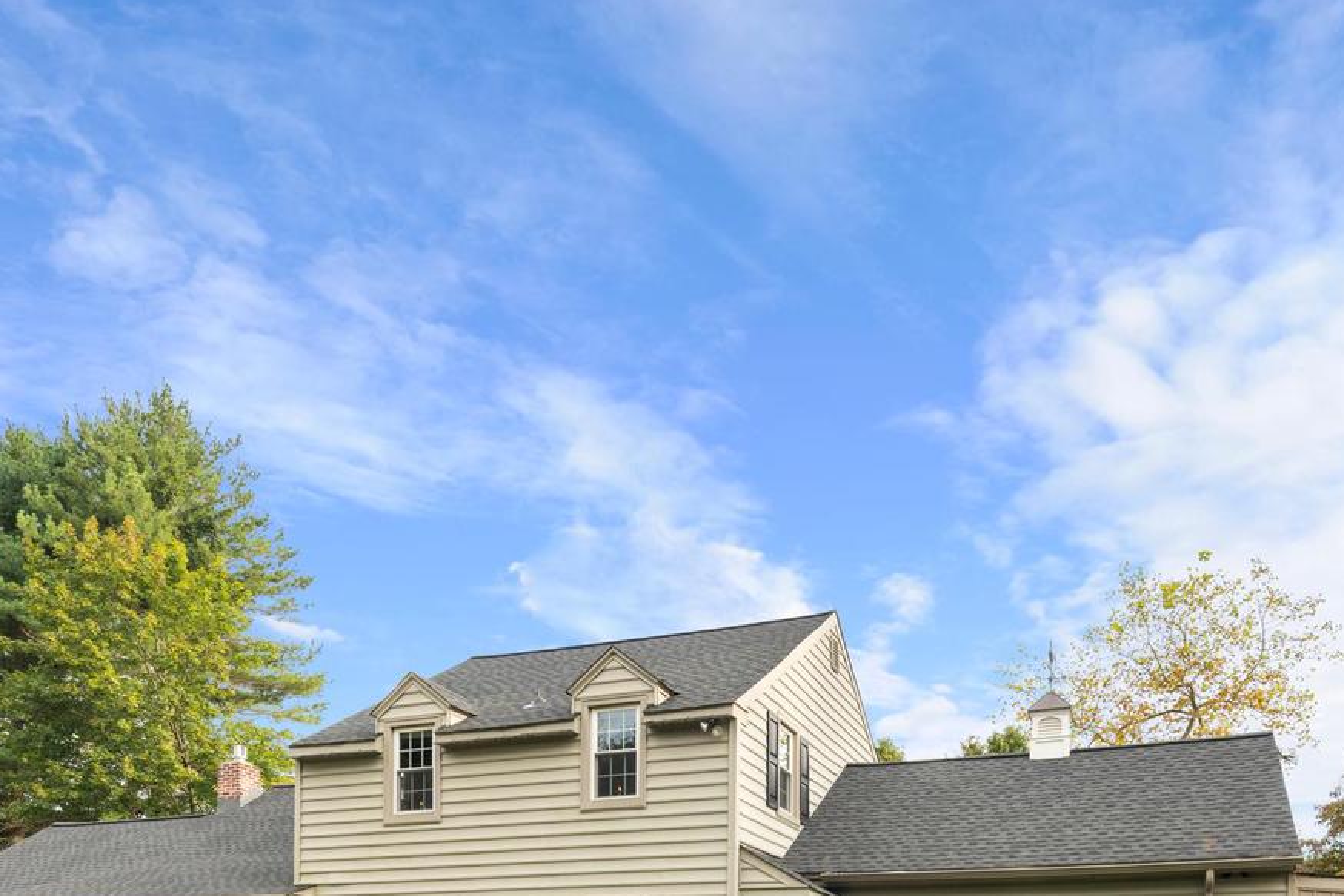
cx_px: 787
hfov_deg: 65.0
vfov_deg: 43.9
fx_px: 1045
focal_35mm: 28
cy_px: 733
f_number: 8
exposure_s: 1/200
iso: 400
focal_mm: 17
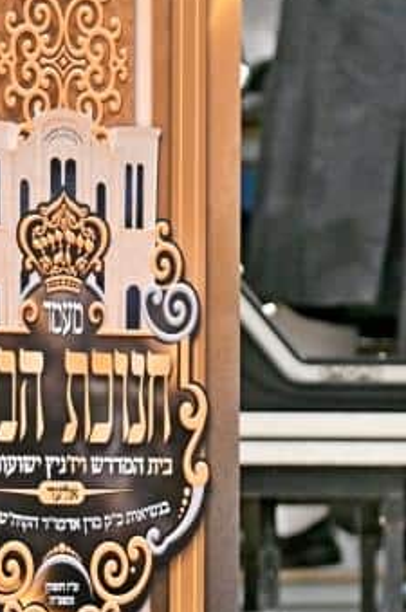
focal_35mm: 611
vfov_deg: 3.4
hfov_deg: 2.2
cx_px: -74
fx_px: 10367
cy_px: 132
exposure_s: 1/125
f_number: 2.8
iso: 400
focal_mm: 135
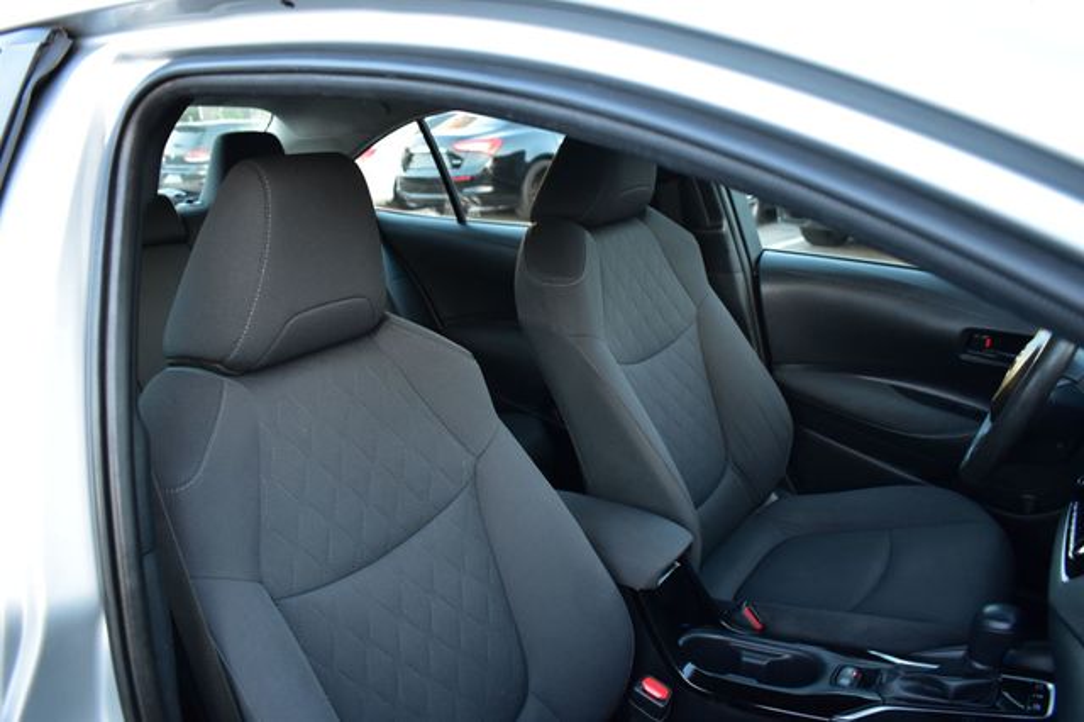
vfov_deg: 47.9
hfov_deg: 67.4
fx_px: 813
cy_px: 361
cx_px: 542
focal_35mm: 27
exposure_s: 1/15
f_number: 4.5
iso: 1600
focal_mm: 18
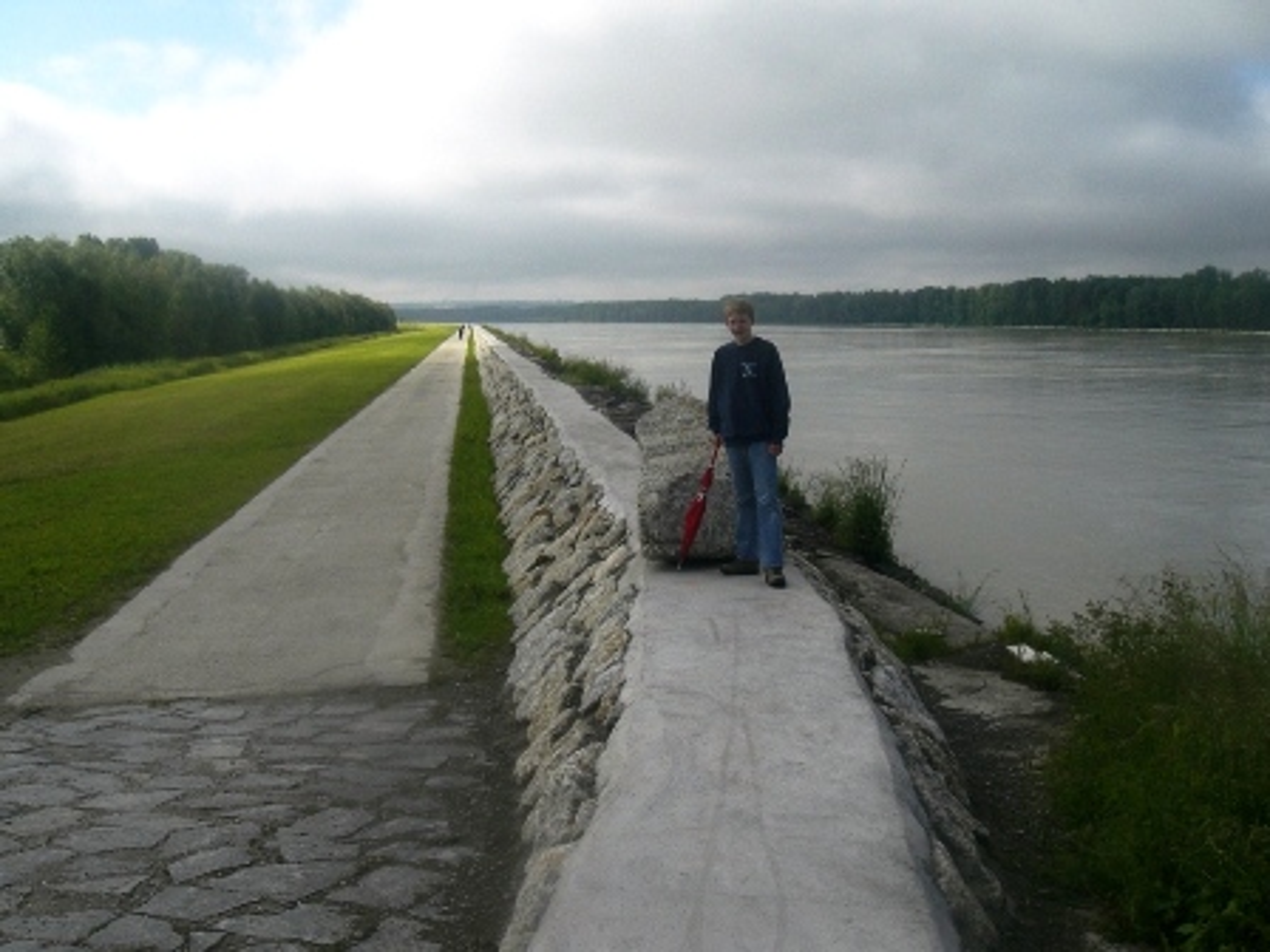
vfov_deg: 37.7
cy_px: 476
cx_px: 635
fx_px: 1394
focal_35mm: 38
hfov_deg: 49.0
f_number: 4.4
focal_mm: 6.3
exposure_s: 1/1000
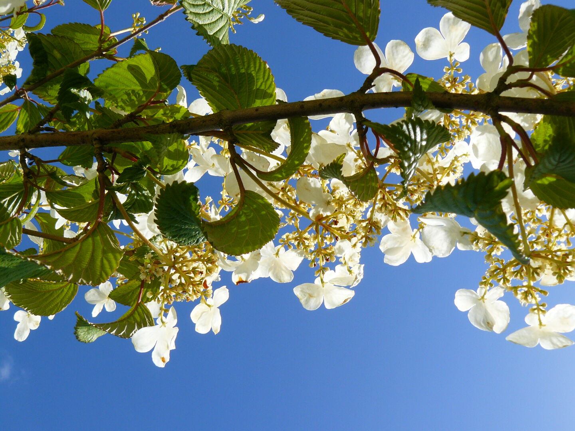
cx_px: 288
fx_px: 598
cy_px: 216
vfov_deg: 39.7
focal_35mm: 36
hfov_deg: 51.4
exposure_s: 1/400
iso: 100
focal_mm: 6
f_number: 6.3
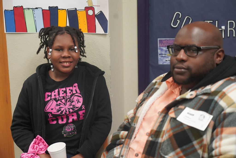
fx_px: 400
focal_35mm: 61
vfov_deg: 22.3
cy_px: 79
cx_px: 118
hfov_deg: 32.9
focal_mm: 61
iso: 6400
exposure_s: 1/160
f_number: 4
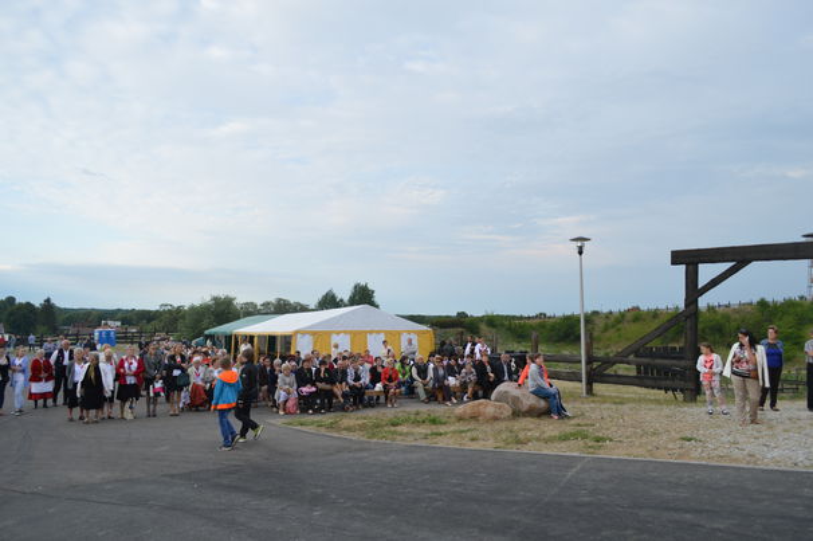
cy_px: 270
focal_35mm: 27
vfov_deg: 47.9
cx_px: 406
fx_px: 609
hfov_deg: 67.4
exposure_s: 1/125
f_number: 5.6
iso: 100
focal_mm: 18
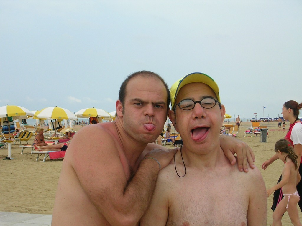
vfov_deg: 20.4
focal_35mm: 72
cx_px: 151
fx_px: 628
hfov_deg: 27.0
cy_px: 113
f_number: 3.7
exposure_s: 1/535
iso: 50
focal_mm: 10.9
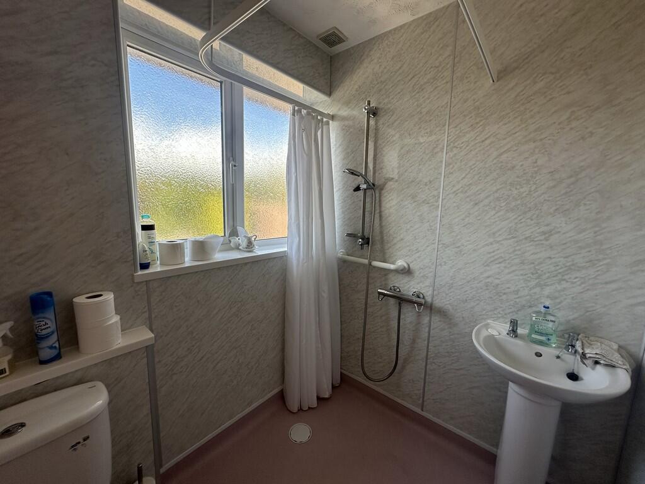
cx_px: 322
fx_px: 261
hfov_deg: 102.1
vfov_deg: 85.7
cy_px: 242
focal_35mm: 14
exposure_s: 1/163
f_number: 2.2
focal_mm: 2.22
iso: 40
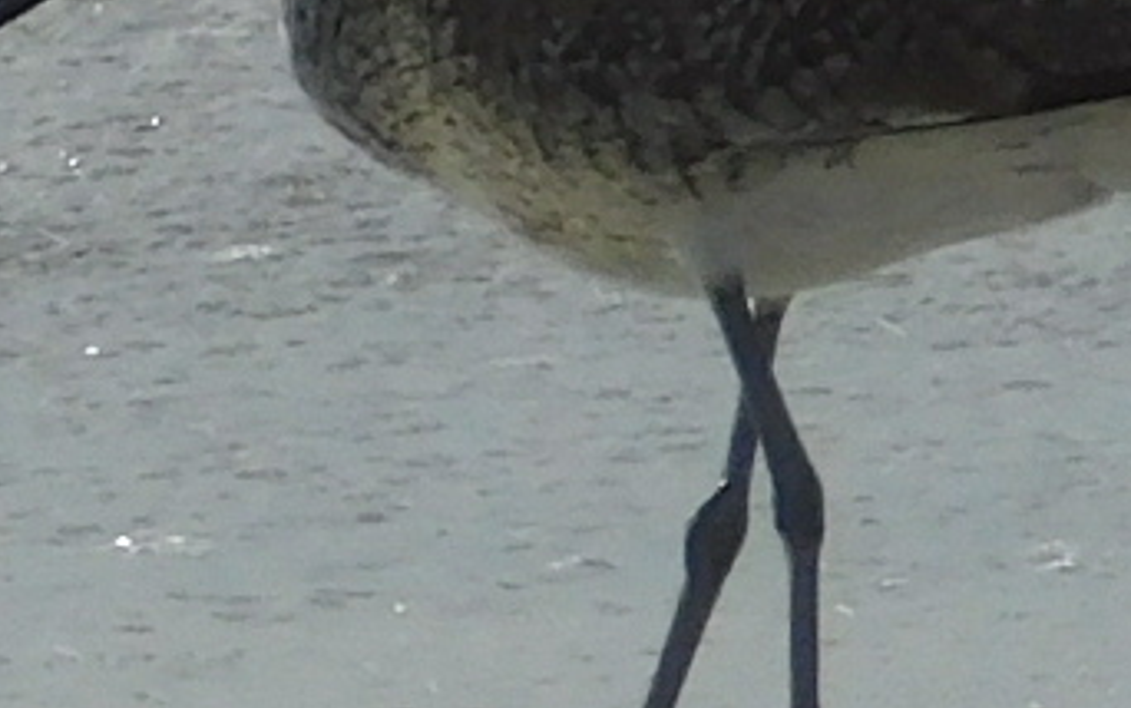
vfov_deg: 3.3
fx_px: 12364
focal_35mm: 401
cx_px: 675
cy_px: 291
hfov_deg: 5.2
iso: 125
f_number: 10.8
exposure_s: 1/400
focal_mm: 35.9
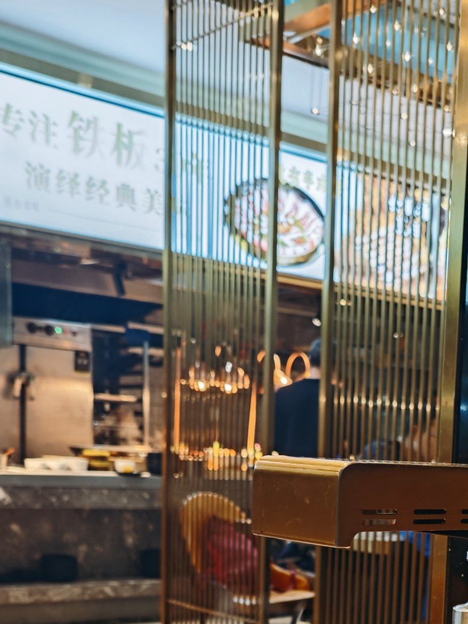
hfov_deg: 24.6
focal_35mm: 58
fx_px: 1046
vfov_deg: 30.6
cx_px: 409
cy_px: 641
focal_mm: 6.55
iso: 320
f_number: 1.6
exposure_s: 1/50.3
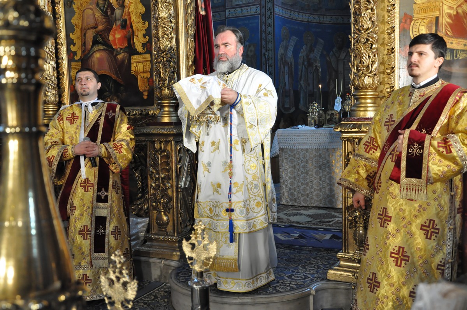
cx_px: 234
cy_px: 155
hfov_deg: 49.6
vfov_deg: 34.1
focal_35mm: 39
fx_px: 505
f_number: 4
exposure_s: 1/80
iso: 1600
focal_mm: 26
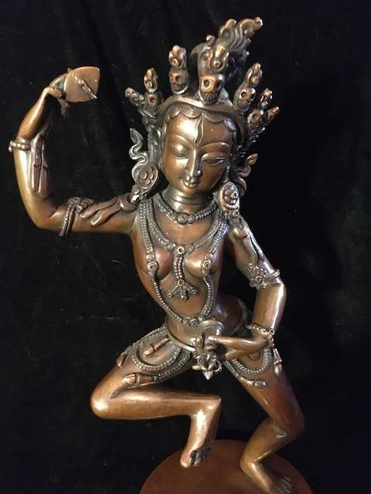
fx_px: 414
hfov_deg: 48.2
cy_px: 247
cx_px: 186
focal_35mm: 29
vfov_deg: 61.7
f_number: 2.2
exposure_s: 1/17
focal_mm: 4.15
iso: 1250
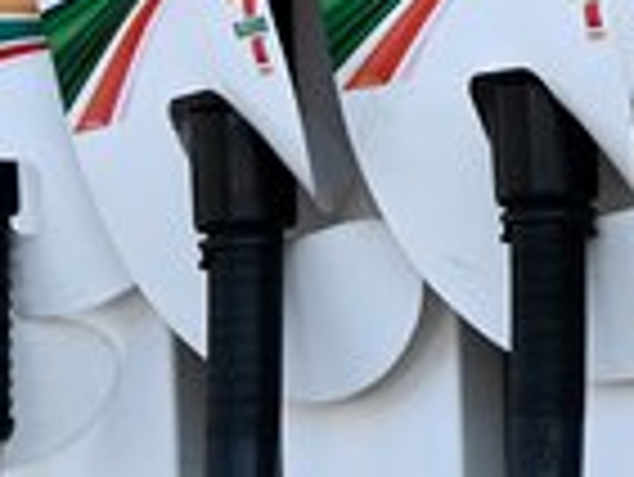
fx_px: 14188
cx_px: 1016
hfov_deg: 2.6
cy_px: -558
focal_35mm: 774
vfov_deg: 1.9
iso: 400
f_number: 3.5
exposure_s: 1/1250
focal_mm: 140
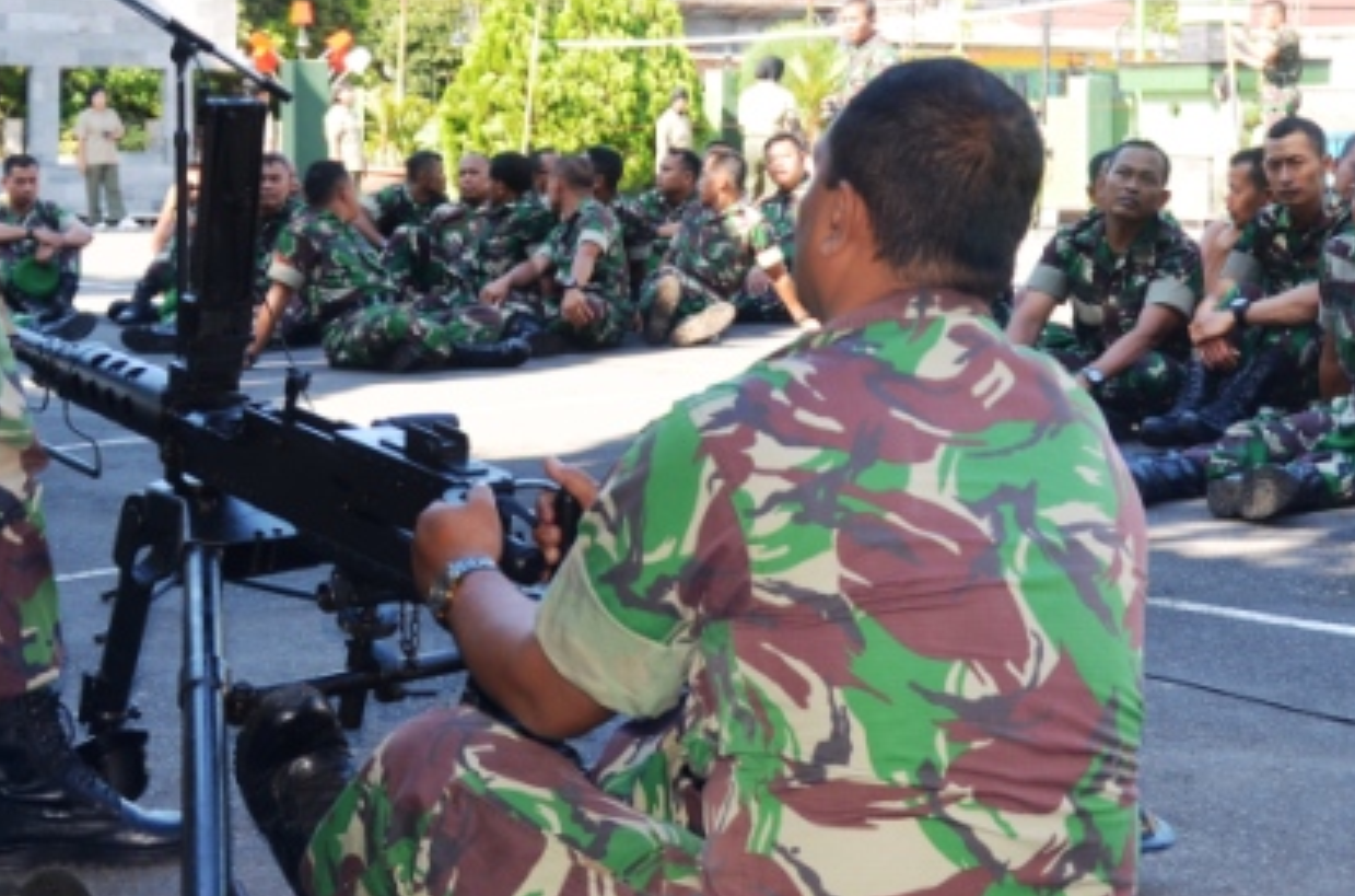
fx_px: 2515
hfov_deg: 30.0
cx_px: 866
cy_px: 141
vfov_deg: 19.9
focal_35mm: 67
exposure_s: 1/100
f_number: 4
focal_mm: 18
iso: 100
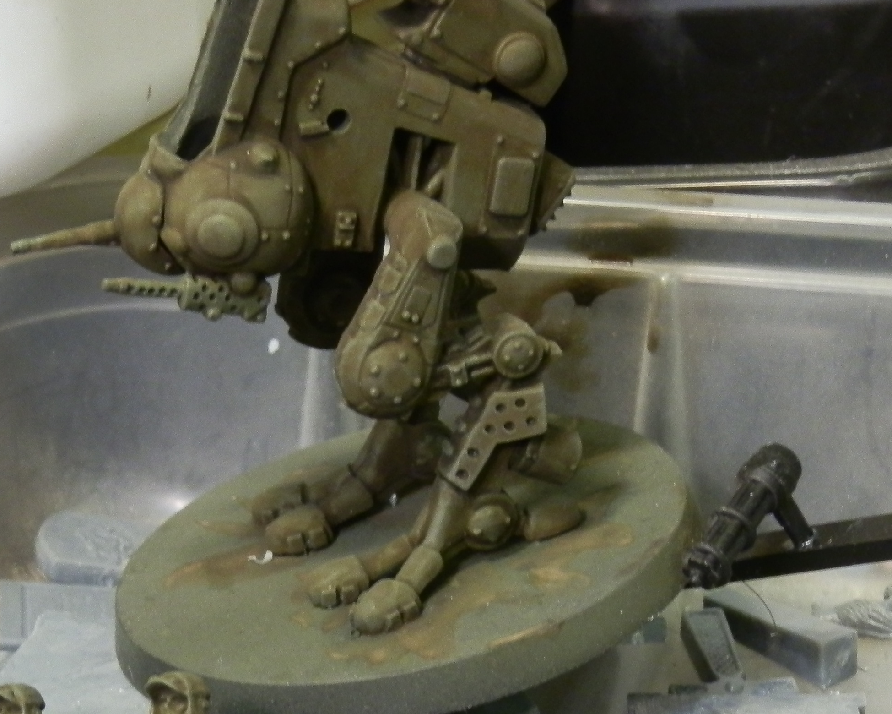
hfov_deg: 14.7
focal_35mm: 131
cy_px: 682
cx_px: 338
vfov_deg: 11.7
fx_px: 3458
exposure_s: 1/10
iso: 200
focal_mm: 10.99
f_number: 3.7
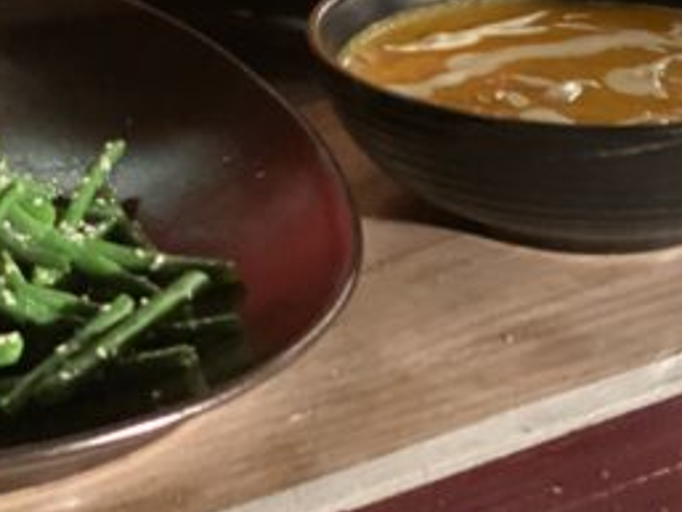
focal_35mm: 194
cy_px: -332
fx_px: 3824
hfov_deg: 10.1
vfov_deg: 7.5
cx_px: 11
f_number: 2
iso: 400
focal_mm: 6
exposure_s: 1/20
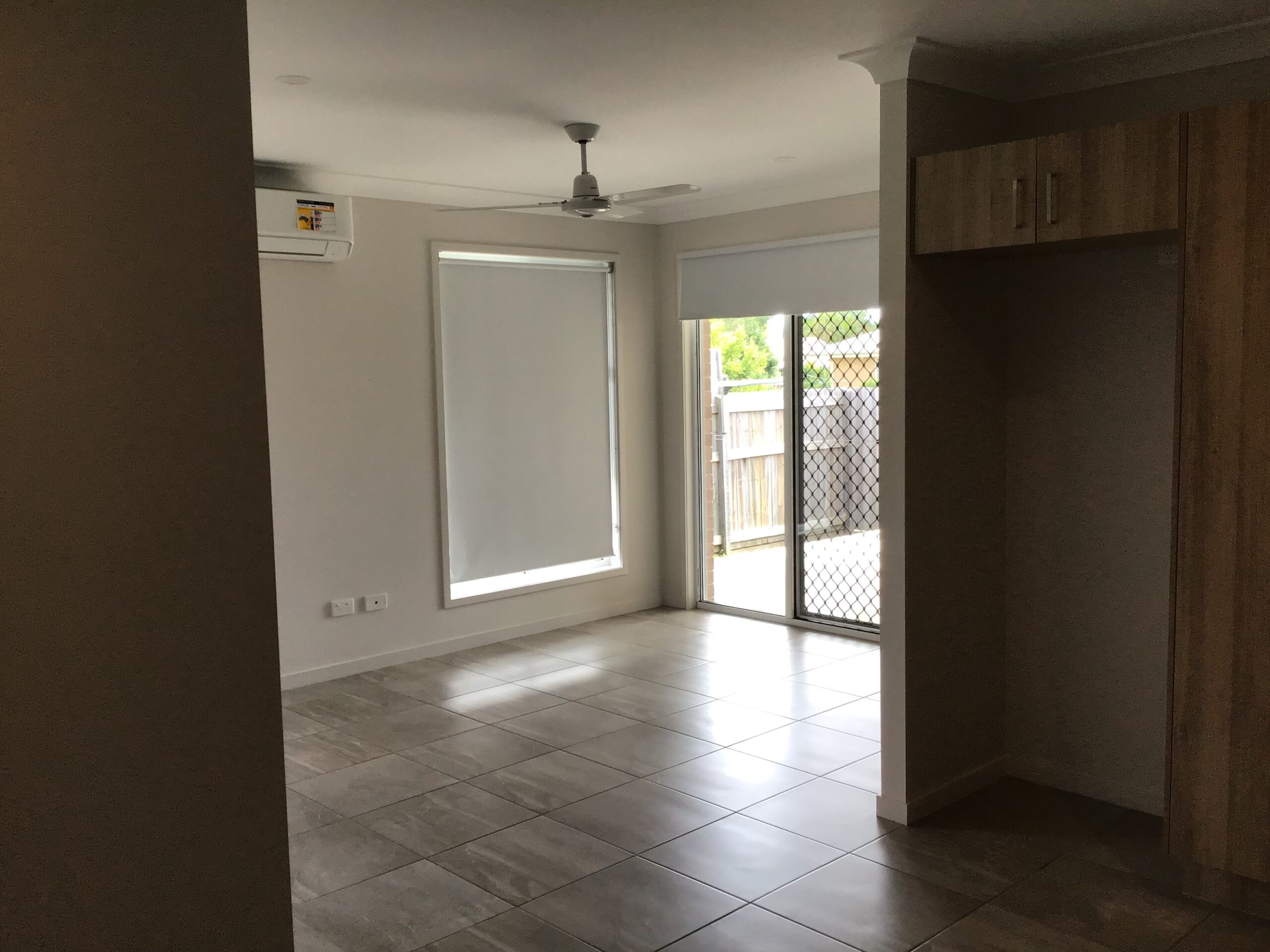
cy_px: 476
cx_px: 635
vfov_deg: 45.4
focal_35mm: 31
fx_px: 1137
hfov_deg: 58.4
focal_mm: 3.3
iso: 40
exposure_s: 1/100
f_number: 2.4
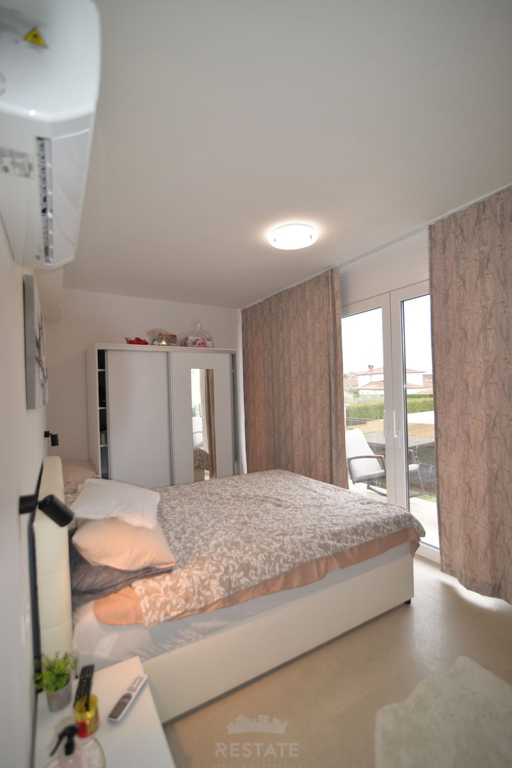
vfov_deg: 96.7
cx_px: 256
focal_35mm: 16
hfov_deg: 73.8
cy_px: 384
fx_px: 341
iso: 200
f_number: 3.2
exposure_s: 1/160
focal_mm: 16
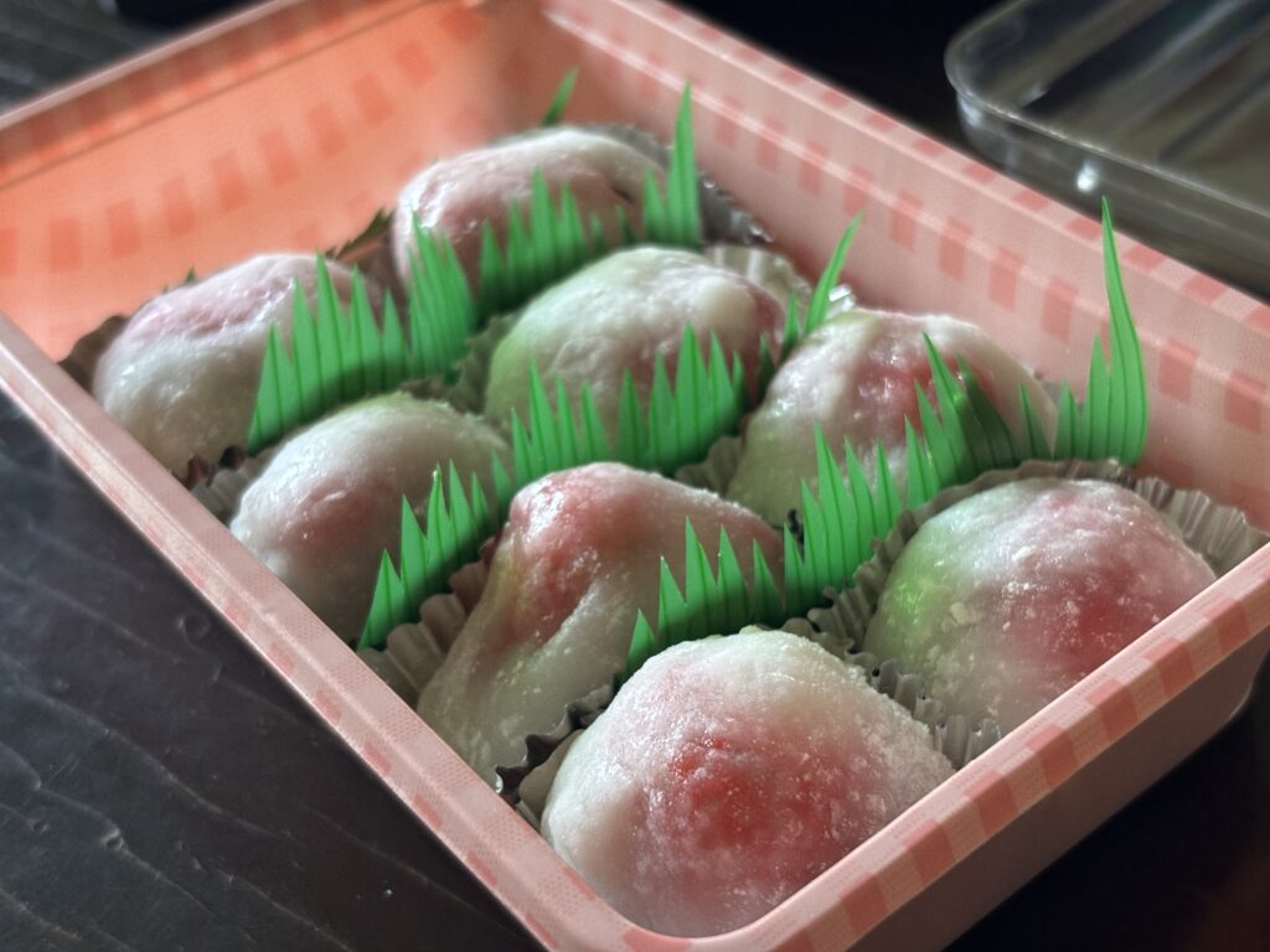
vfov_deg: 28.0
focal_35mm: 52
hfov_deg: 36.8
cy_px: 476
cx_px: 635
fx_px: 1908
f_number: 1.6
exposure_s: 1/40
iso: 160
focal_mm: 5.96
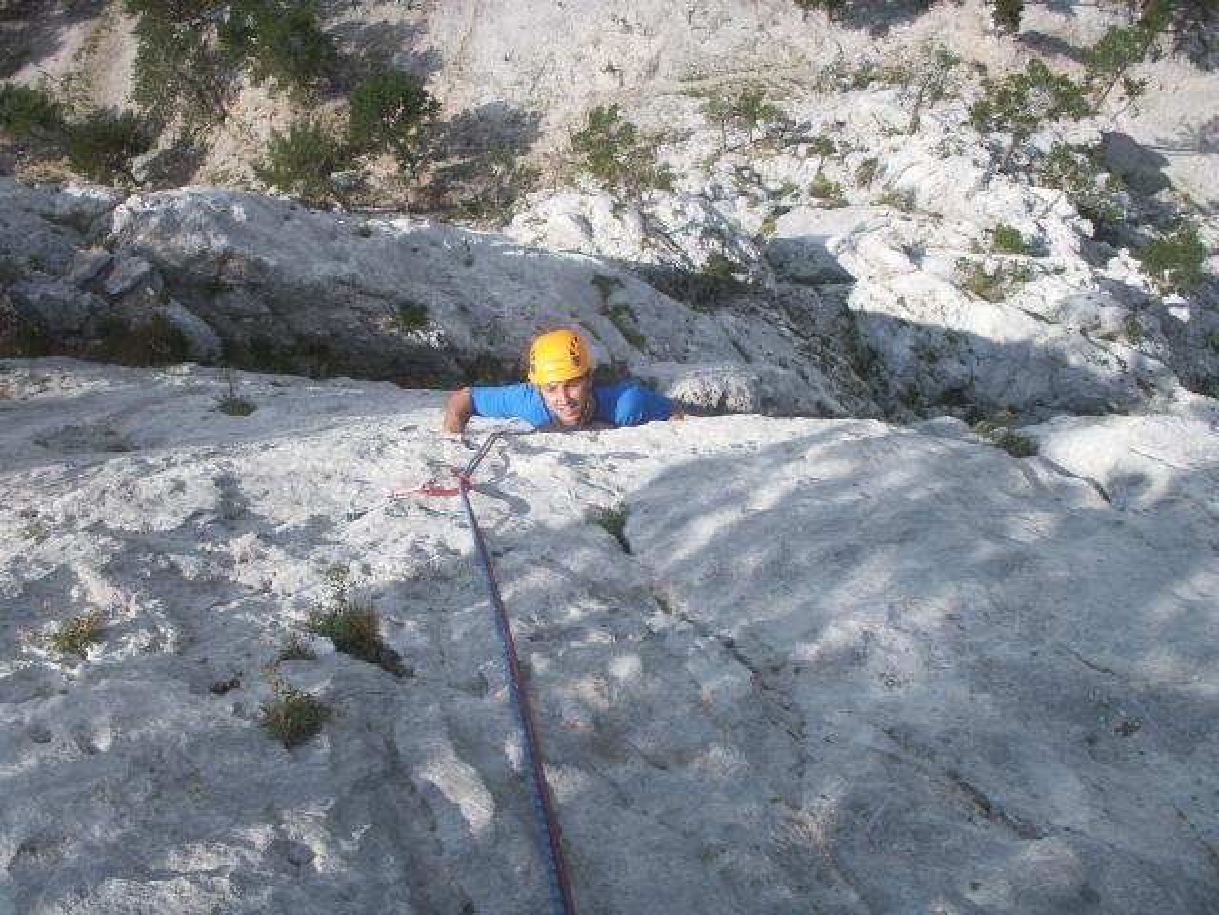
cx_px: 610
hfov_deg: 50.1
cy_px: 458
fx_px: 1303
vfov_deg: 38.7
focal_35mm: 37
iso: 50
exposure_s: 1/200
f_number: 7.1
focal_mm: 7.7
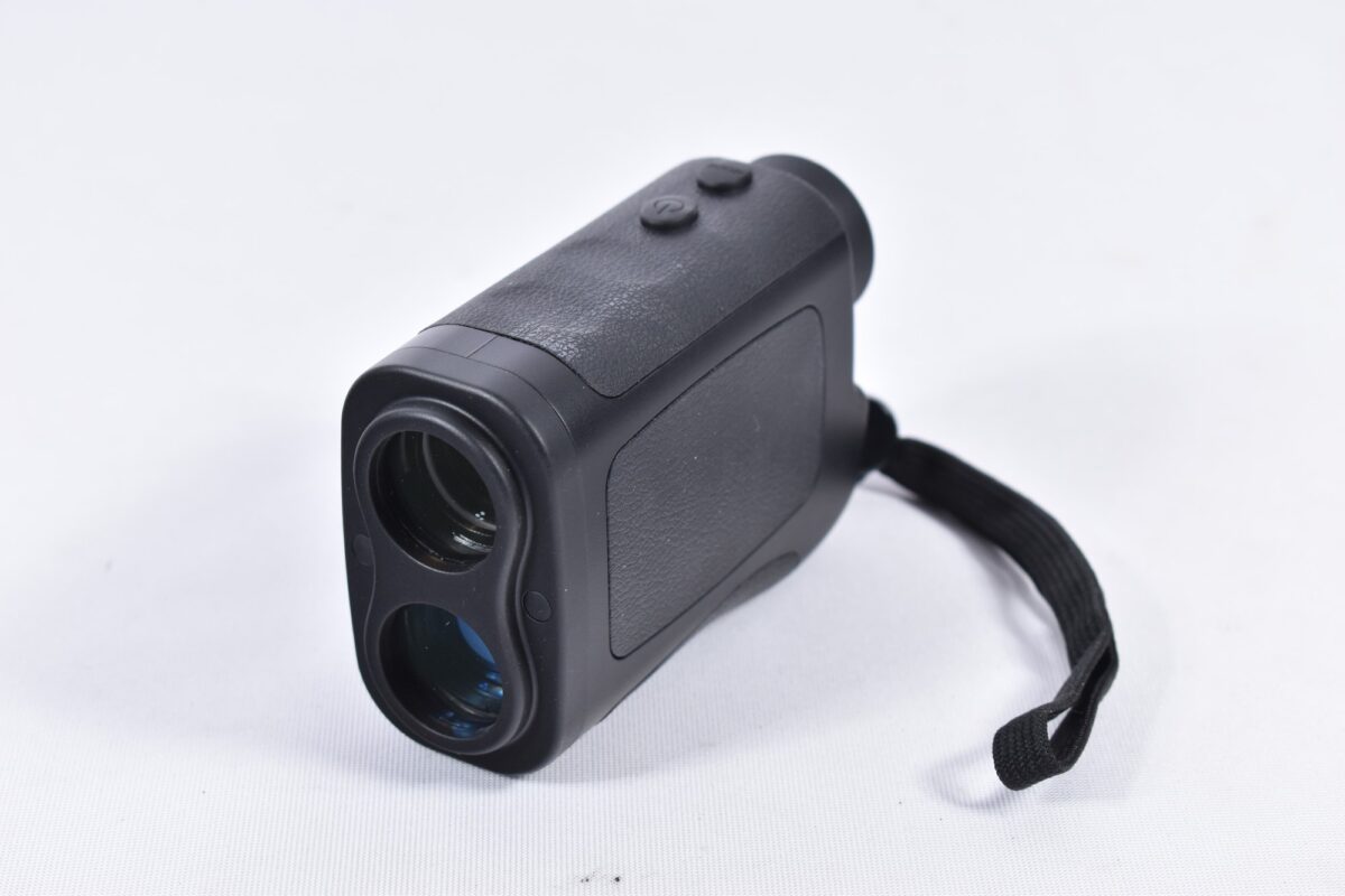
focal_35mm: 82
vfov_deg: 16.6
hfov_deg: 24.6
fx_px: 3082
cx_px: 672
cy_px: 448
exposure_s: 1/50
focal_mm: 55
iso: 640
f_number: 5.6
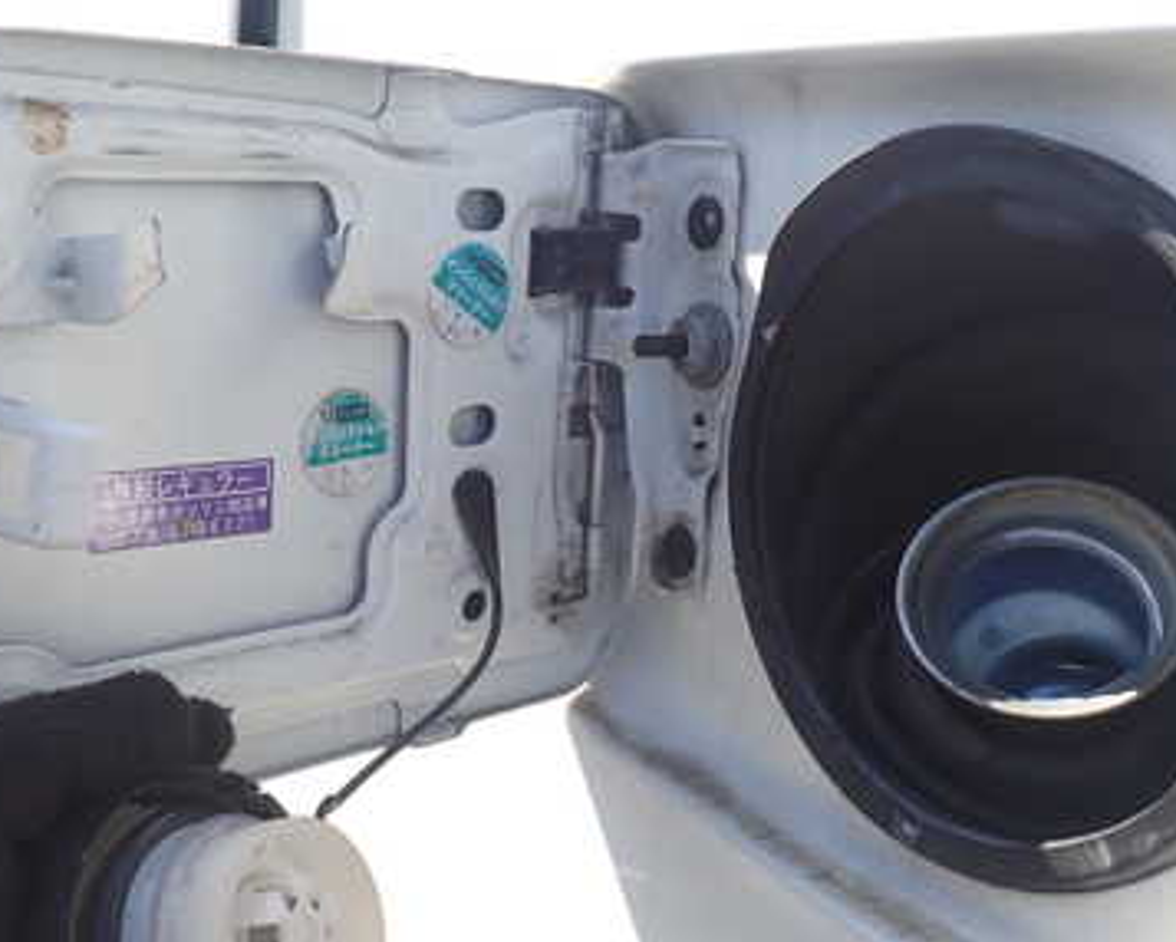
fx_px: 1428
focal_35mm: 41
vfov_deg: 36.5
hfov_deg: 44.5
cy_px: 501
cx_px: 464
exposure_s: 1/500
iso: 100
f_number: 2.8
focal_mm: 4.5
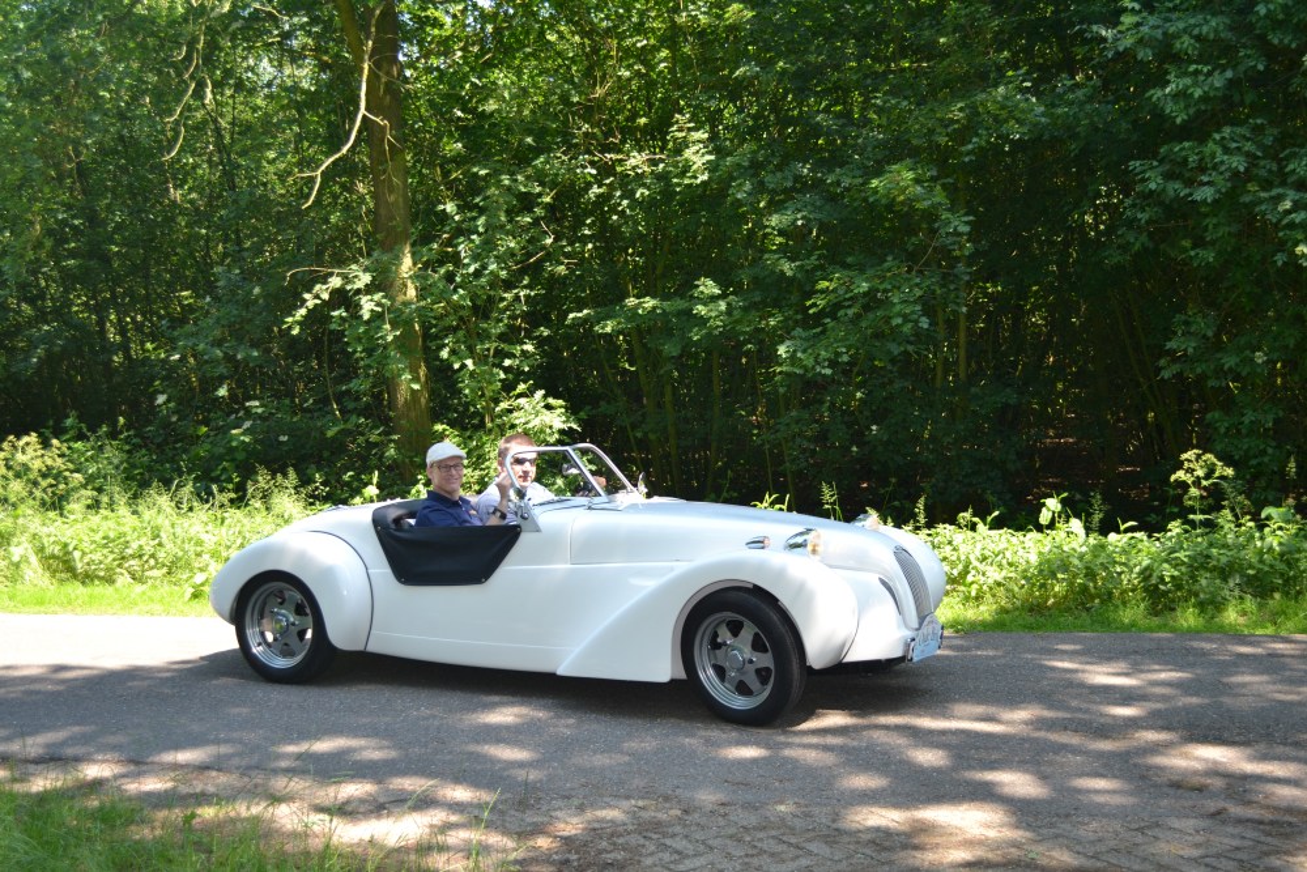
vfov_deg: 29.9
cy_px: 436
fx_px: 1634
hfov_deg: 43.6
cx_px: 654
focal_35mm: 45
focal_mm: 30
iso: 180
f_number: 4.5
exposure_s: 1/125
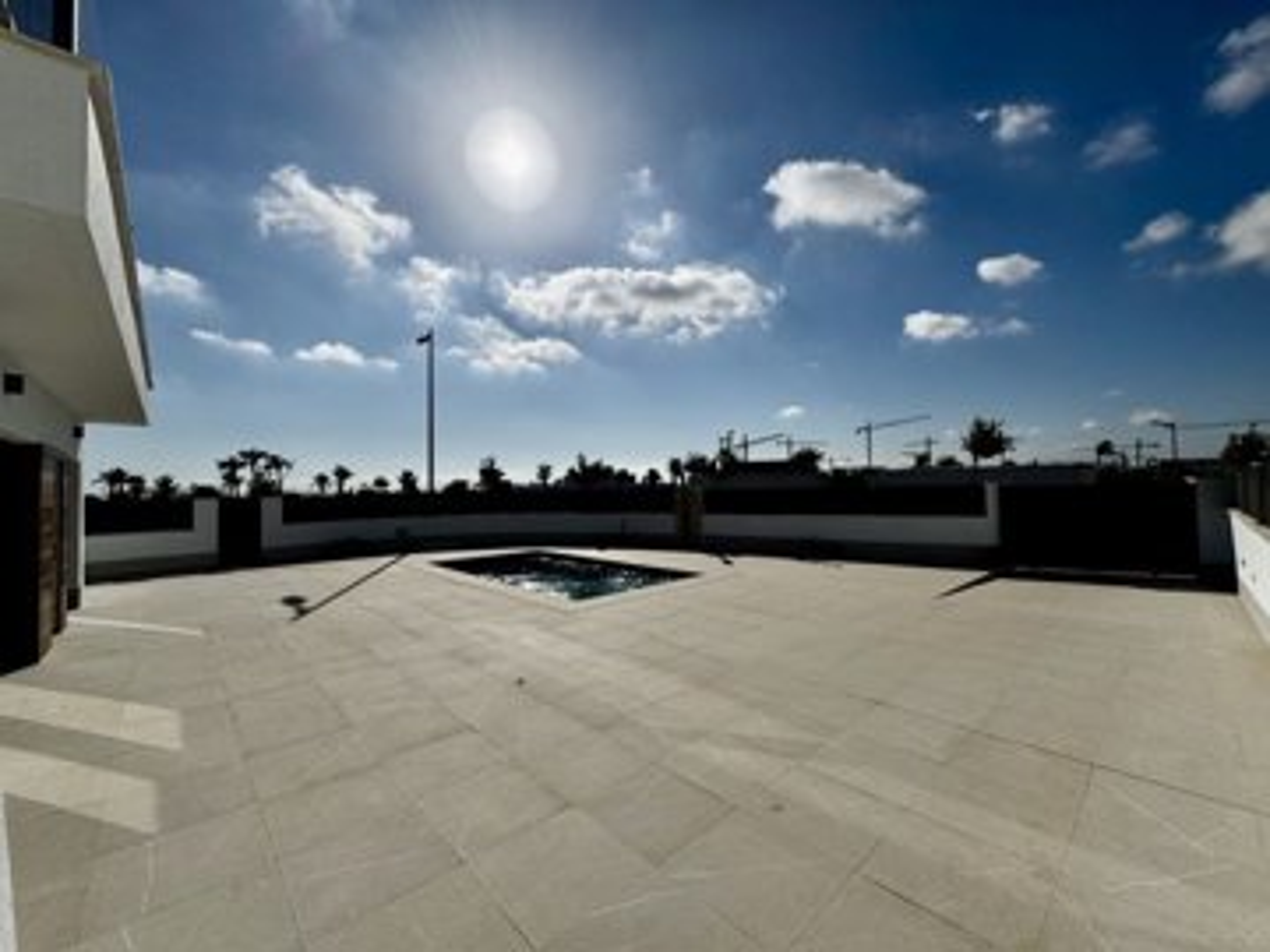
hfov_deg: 102.1
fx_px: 514
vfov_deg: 85.7
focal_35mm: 14
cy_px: 476
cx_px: 635
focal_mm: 2.22
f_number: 2.2
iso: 50
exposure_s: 1/10204
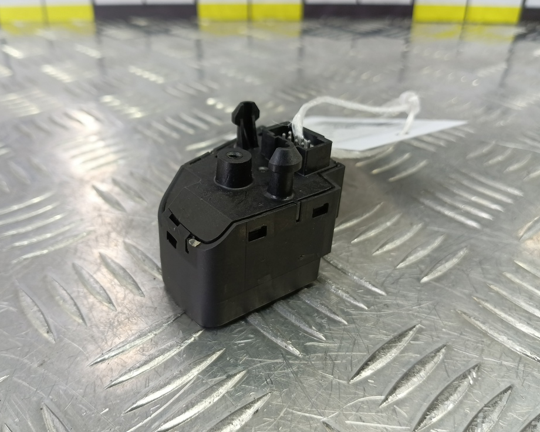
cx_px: 248
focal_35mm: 25
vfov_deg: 56.8
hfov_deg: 68.0
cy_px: 213
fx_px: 400
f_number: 1.6
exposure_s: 1/50
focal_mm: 4.11
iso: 161
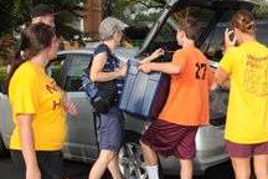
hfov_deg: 34.4
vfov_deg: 24.2
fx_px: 417
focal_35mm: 56
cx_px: 218
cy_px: 98
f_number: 13
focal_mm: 18
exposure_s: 1/250
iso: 400
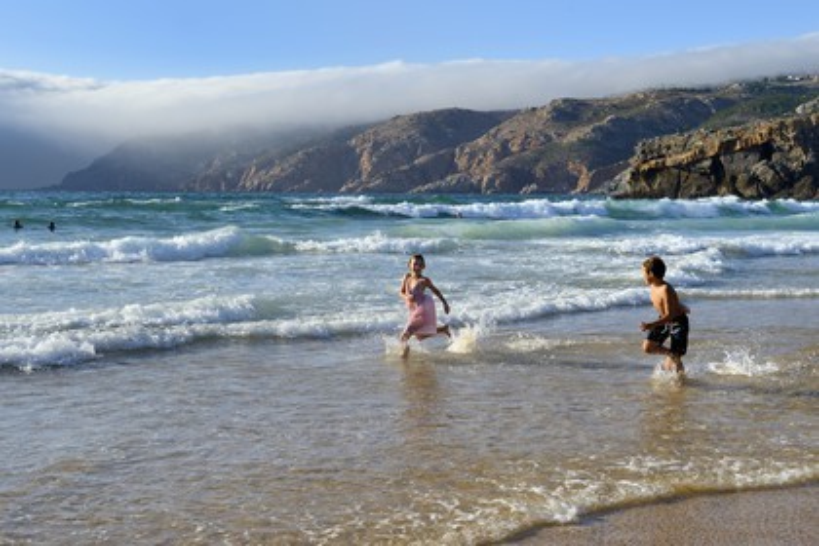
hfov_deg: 41.1
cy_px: 273
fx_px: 1092
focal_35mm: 48
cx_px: 410
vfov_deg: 28.1
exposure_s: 1/500
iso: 200
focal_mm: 48
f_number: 10
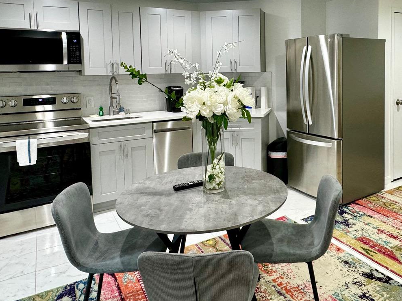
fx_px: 337
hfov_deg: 60.8
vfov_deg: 47.2
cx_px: 252
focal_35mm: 29
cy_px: 91
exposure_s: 1/60
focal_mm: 2.22
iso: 200
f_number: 2.2
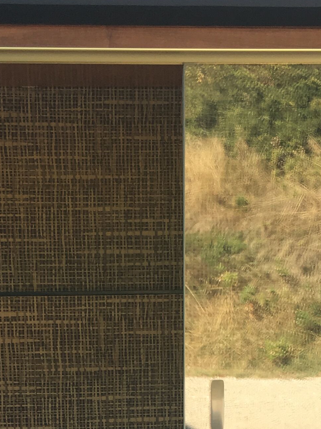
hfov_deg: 16.4
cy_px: 566
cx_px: 120
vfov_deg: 19.9
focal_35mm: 90
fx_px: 1113
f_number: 2.2
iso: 25
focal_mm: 4.15
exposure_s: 1/149
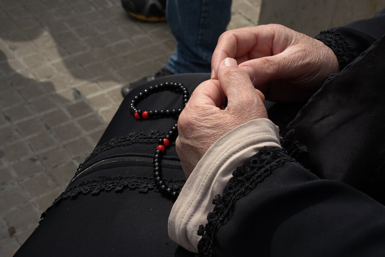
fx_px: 577
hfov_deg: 36.9
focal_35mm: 54
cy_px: 128
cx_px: 192
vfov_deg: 25.1
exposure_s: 1/640
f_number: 22
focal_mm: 54
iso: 800
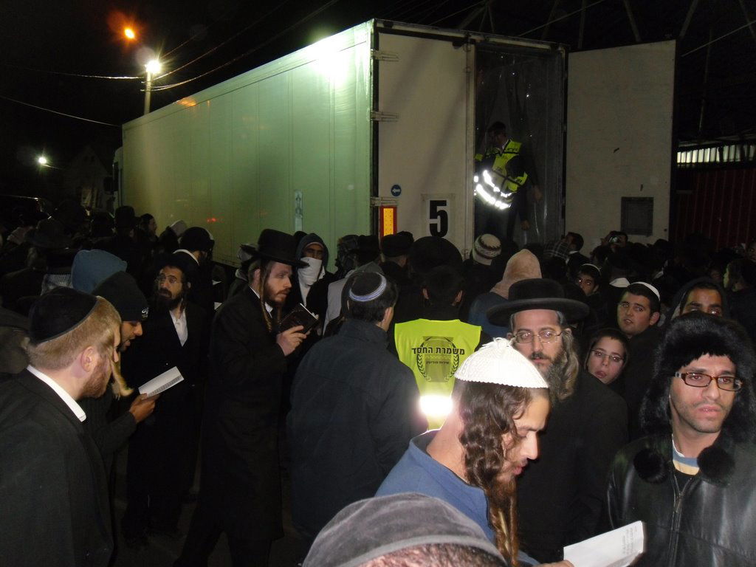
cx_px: 378
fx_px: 764
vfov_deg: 40.7
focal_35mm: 35
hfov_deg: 52.6
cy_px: 284
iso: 200
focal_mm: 6.3
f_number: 3.5
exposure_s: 1/45
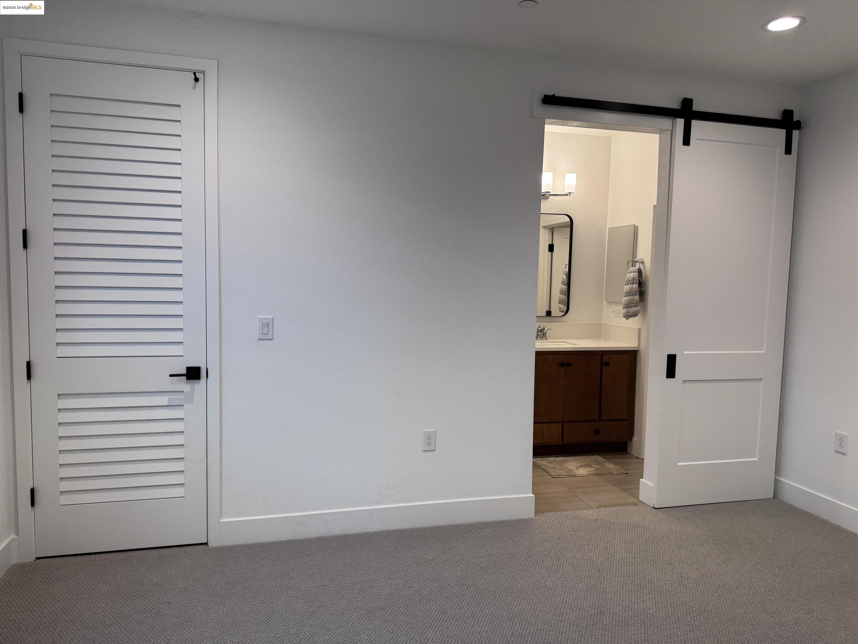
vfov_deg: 56.8
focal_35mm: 24
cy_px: 322
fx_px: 595
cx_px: 429
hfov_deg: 71.6
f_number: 1.78
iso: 100
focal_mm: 6.76
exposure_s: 1/120
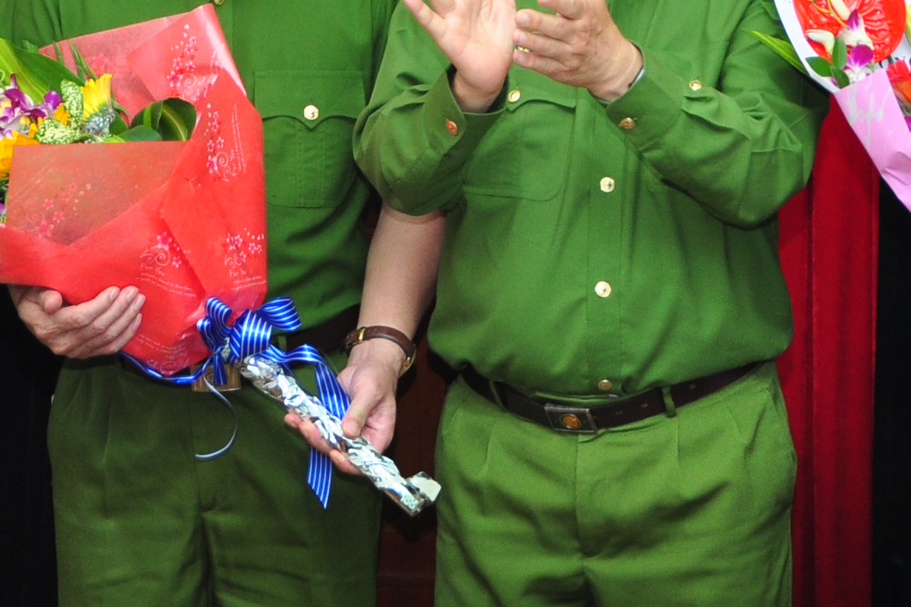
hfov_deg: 13.4
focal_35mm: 151
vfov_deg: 9.0
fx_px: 3821
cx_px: 881
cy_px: -126
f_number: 4.2
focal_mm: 30
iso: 400
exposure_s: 1/200
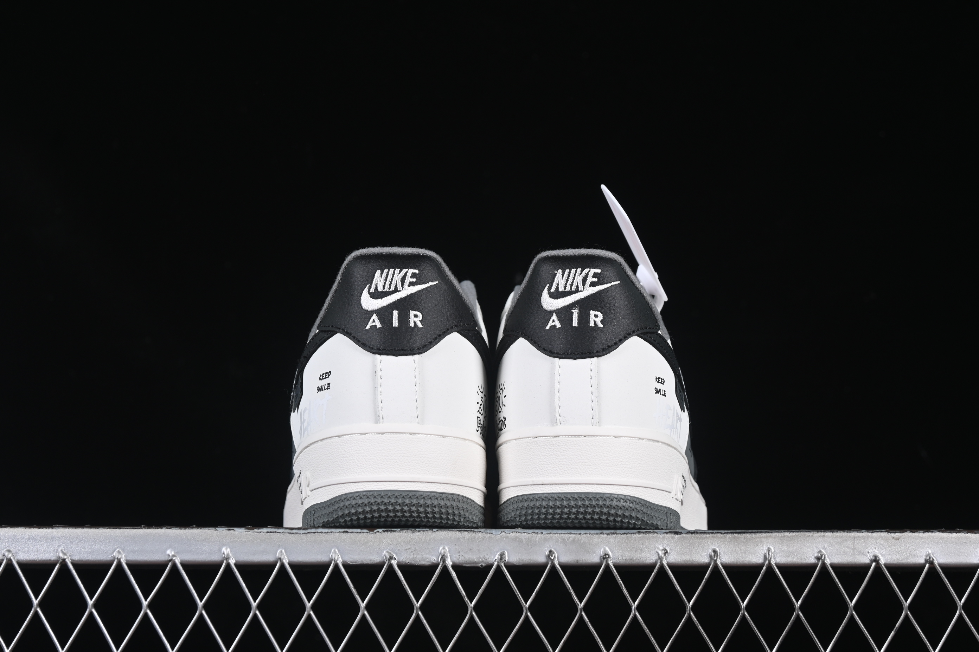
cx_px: 490
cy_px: 326
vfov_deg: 18.2
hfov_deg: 27.0
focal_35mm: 75
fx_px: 2039
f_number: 7.1
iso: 160
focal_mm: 50
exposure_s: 1/60
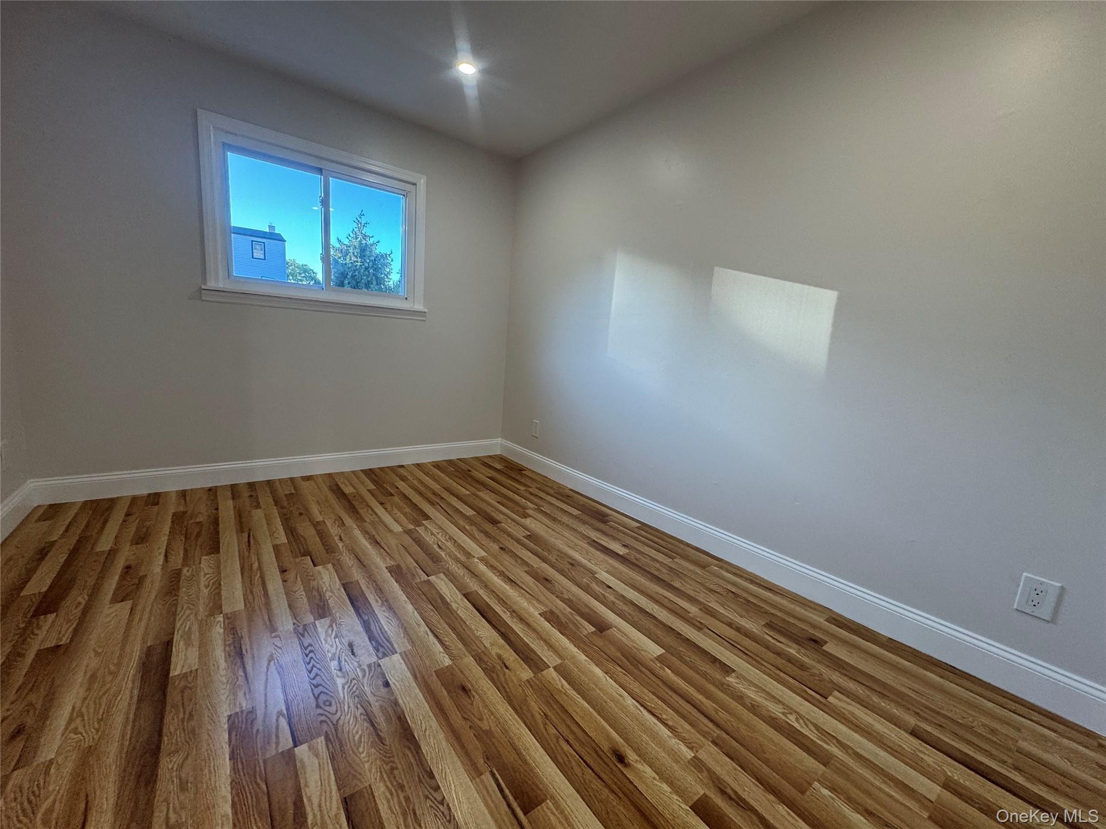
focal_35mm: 14
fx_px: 447
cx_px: 553
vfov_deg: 85.7
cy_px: 414
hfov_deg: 102.1
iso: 125
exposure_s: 1/120
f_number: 2.2
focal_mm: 2.22
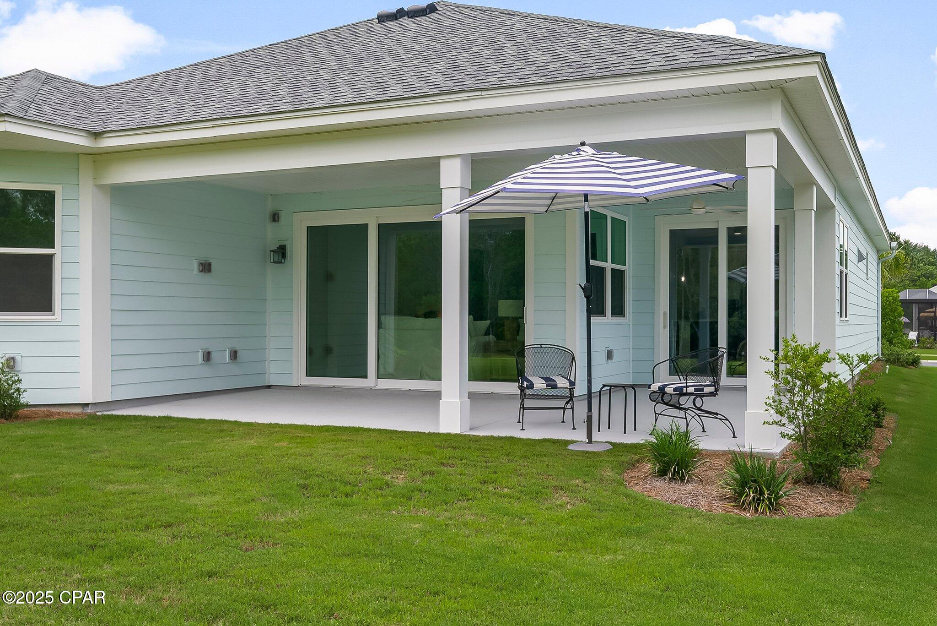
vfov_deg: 36.9
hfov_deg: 53.1
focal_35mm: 36
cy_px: 313
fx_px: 937
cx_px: 468
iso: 400
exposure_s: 1/640
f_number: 8
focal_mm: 24
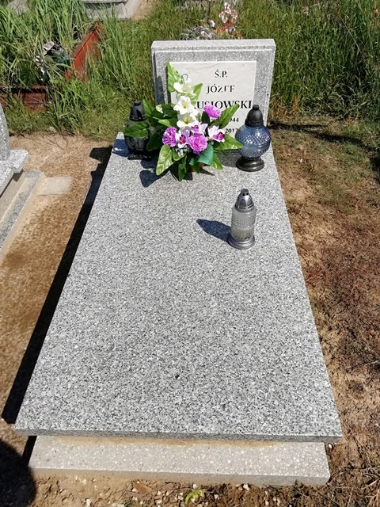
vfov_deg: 67.3
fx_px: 381
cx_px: 190
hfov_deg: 53.1
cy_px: 254
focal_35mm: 26
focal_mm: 3.21
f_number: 2.2
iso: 50
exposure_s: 1/2222
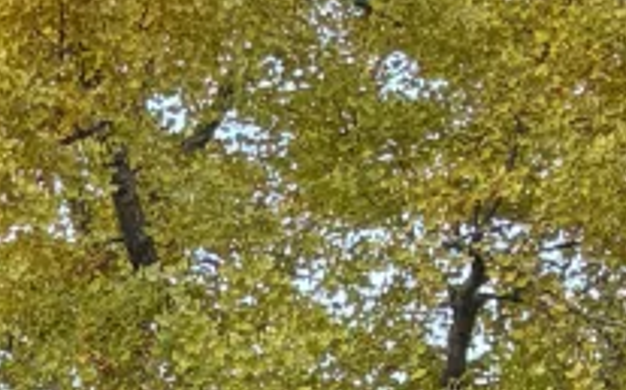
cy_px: 1602
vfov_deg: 5.8
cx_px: -593
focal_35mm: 192
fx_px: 3273
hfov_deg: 10.2
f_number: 1.6
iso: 160
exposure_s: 1/60
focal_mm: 5.96
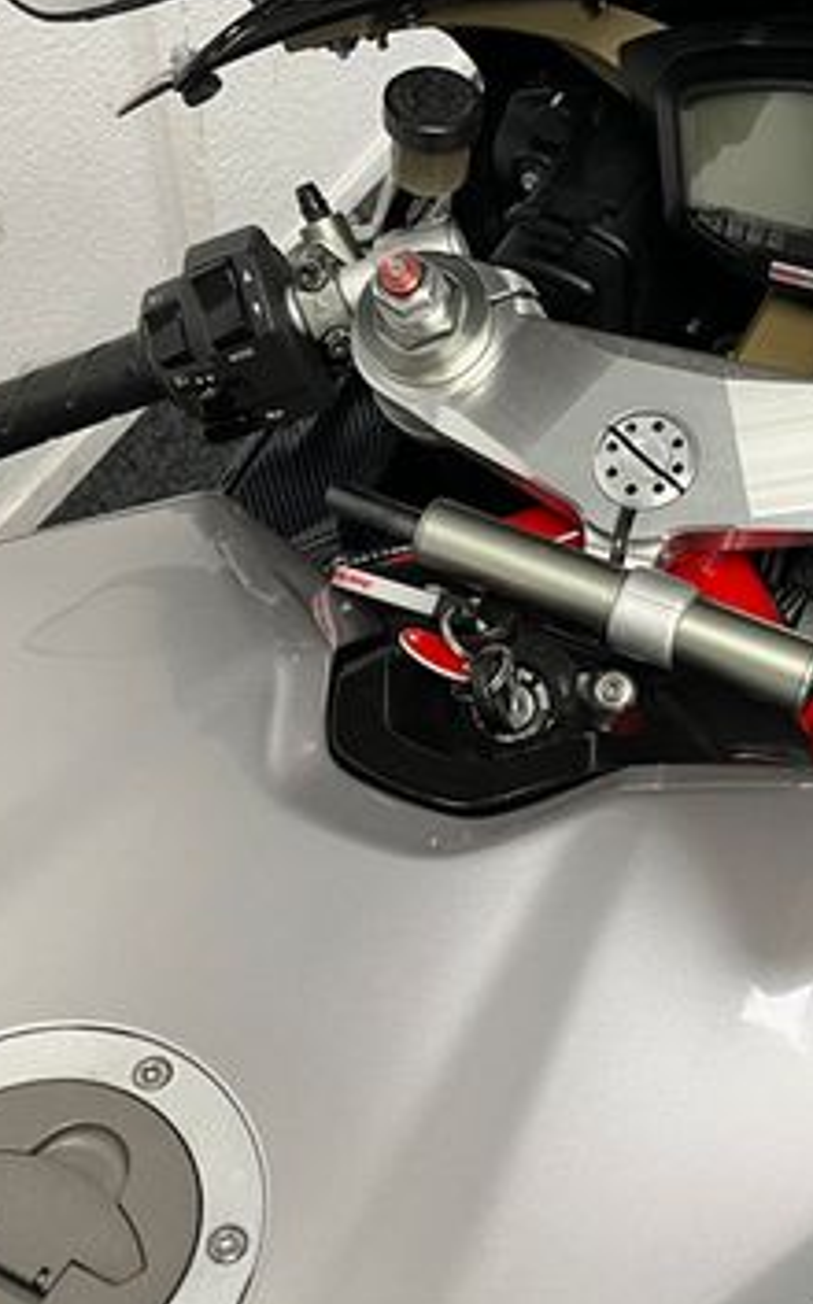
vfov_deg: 40.3
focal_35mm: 50
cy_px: 613
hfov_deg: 25.5
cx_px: 599
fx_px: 1776
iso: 80
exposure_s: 1/50
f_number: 1.6
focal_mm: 5.1
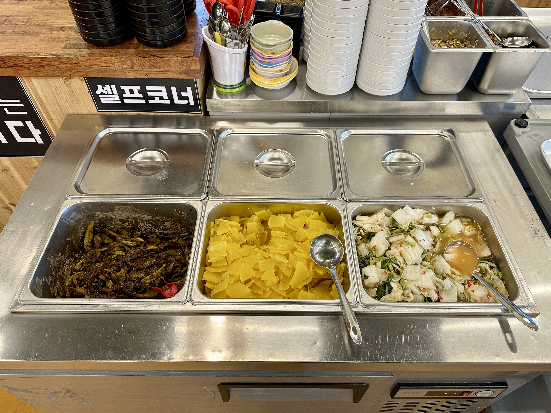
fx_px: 382
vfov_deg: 56.8
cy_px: 206
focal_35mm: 24
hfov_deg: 71.6
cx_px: 276
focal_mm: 6.86
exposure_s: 1/60
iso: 200
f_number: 1.78
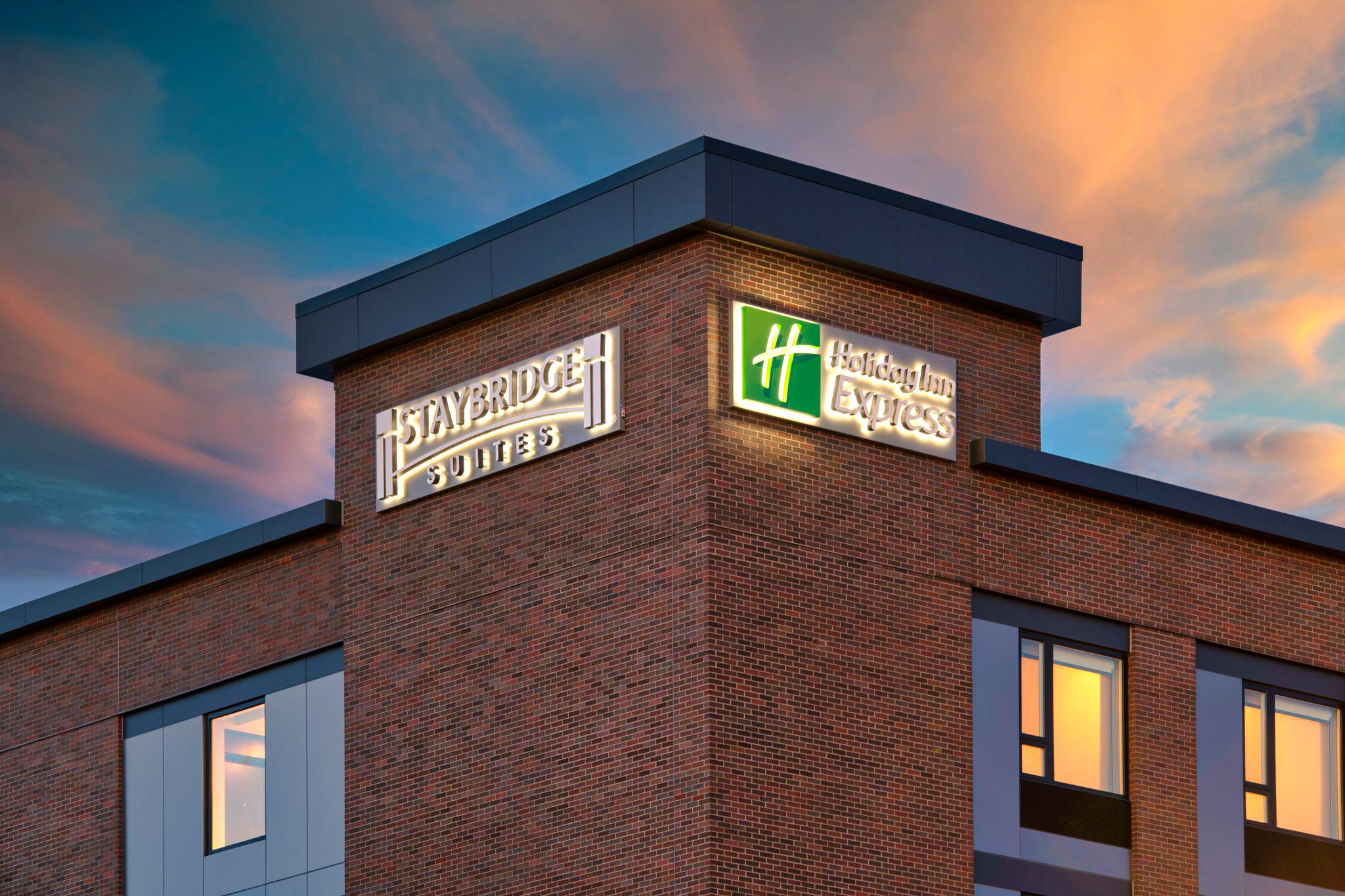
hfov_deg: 13.7
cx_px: 672
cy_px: 448
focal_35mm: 150
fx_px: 5603
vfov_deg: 9.1
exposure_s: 4
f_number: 11
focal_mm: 150
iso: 140
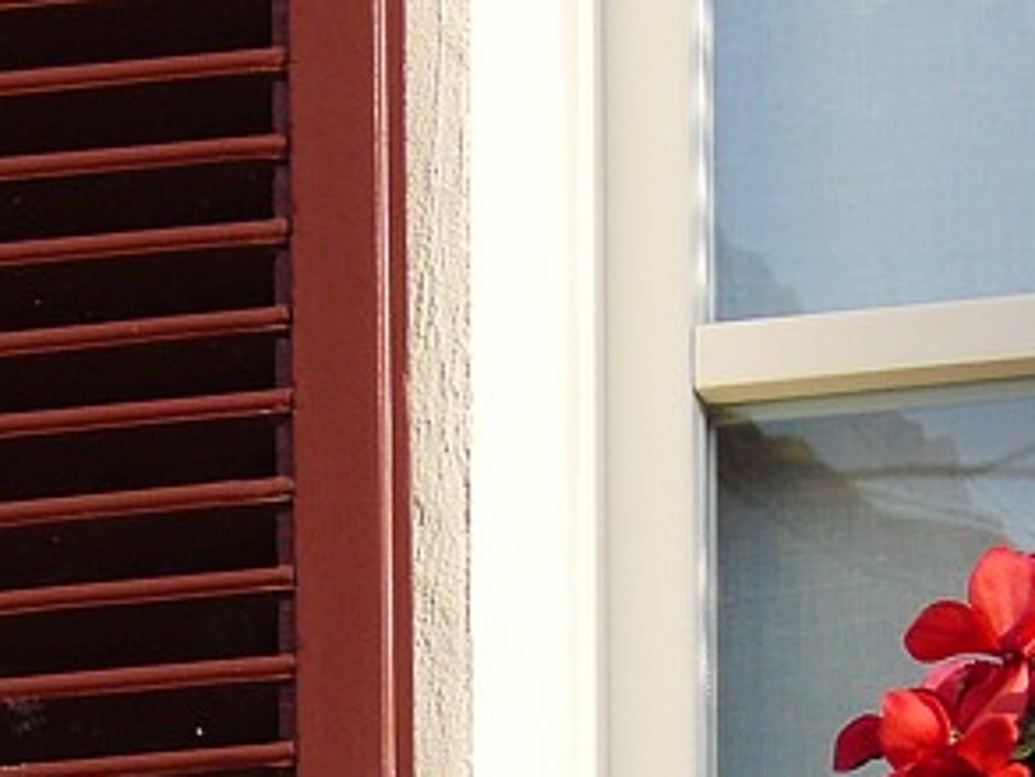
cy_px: 1180
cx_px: 343
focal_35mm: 820
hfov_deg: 2.4
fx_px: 24528
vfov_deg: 1.8
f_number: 5
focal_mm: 40.1
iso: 100
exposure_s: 1/200
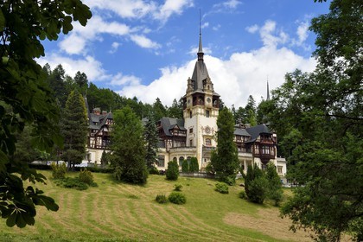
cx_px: 182
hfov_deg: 50.7
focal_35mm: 38
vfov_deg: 35.1
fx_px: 383
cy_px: 121
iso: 200
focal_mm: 38
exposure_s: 1/250
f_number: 13
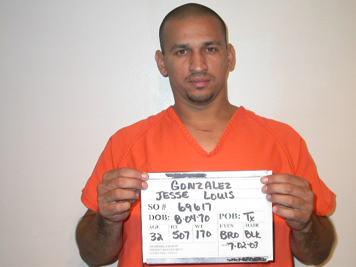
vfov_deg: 27.5
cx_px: 178
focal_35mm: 53
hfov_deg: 36.2
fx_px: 545
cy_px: 134
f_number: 2.9
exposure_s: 1/60.3
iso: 100
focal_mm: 11.1
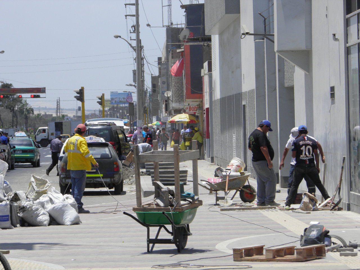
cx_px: 180
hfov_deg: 10.9
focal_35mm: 182
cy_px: 135
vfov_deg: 8.2
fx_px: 1893
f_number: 5.8
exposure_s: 1/320
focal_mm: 32.7
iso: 50
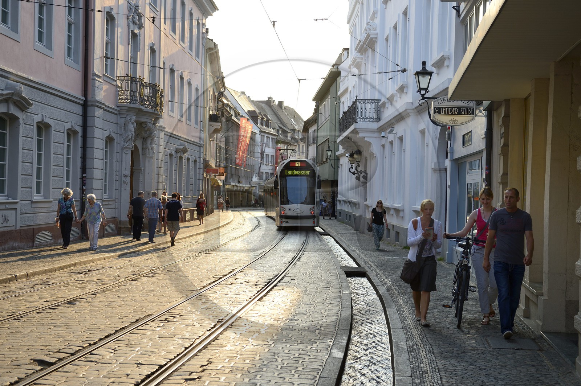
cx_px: 290
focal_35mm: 55
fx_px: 887
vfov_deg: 24.6
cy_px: 193
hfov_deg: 36.3
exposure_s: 1/320
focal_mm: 55
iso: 200
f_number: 4.5
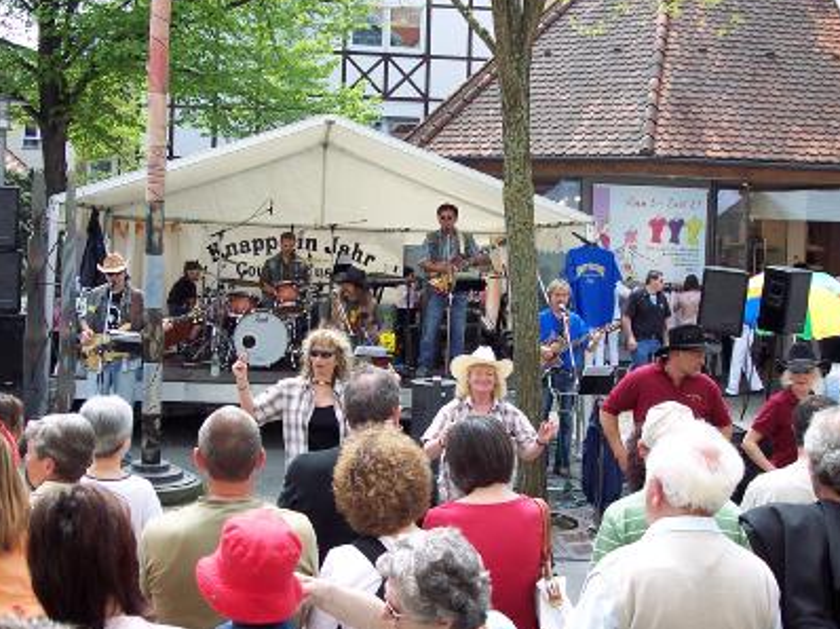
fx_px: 1188
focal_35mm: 49
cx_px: 422
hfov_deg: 38.9
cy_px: 297
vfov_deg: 29.6
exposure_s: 1/180
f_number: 3.4
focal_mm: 8
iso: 100
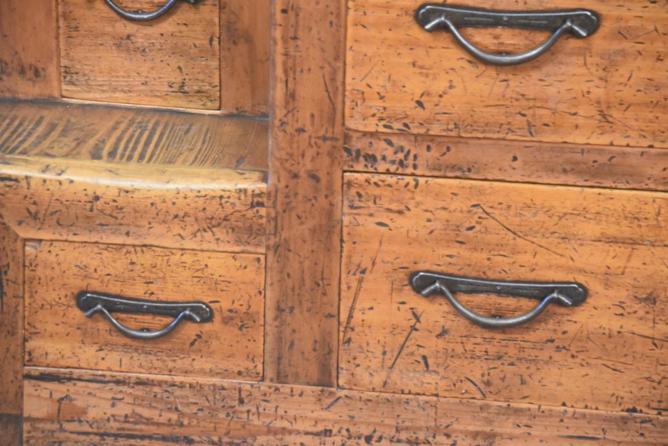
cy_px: 223
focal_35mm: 195
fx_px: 3619
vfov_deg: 7.0
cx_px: 334
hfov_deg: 10.5
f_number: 6
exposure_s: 1/60
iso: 6400
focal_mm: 130
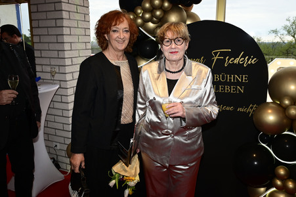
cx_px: 148
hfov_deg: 70.5
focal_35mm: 26
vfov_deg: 50.3
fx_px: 210
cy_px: 98
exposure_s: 1/200
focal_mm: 25.5
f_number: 7.1
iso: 1250
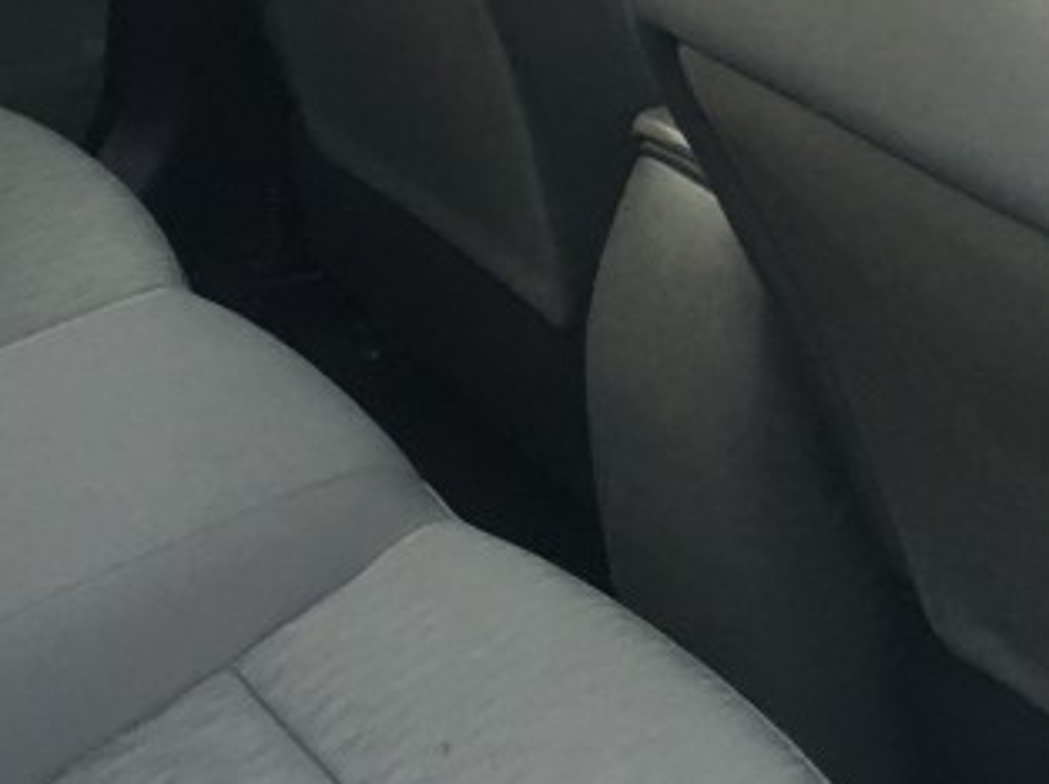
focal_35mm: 95
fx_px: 2876
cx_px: 452
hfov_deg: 20.7
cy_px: -164
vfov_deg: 15.0
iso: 40
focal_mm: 4.15
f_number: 2.2
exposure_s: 1/30
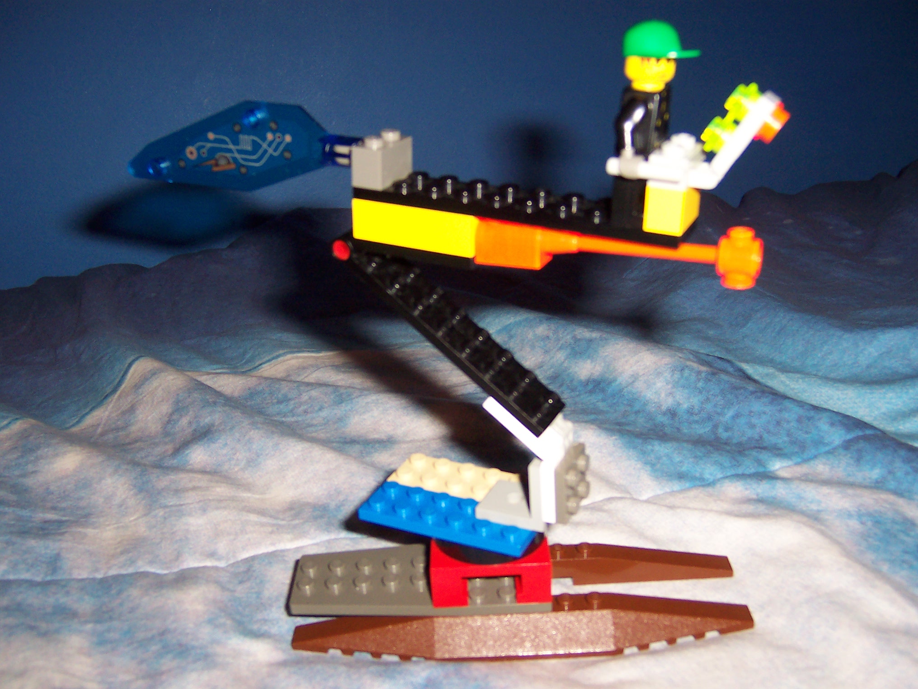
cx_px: 459
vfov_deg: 39.7
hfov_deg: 51.4
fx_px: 955
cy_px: 344
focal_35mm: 36
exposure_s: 1/60
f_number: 2.8
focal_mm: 5.6
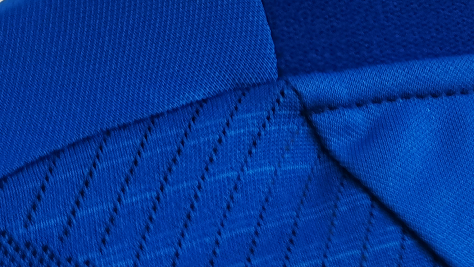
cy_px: 93
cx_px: 582
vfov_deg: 9.5
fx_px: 1609
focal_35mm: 128
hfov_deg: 16.0
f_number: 1.8
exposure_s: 1/100
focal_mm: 5.58
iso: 80
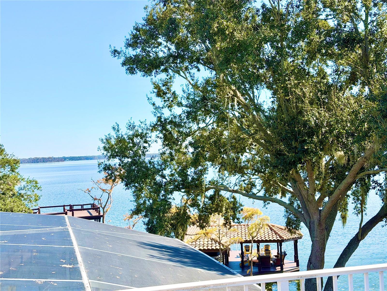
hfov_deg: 39.7
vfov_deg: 30.3
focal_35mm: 48
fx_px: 537
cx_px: 194
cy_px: 146
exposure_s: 1/3704
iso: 64
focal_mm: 6.76
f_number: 1.78
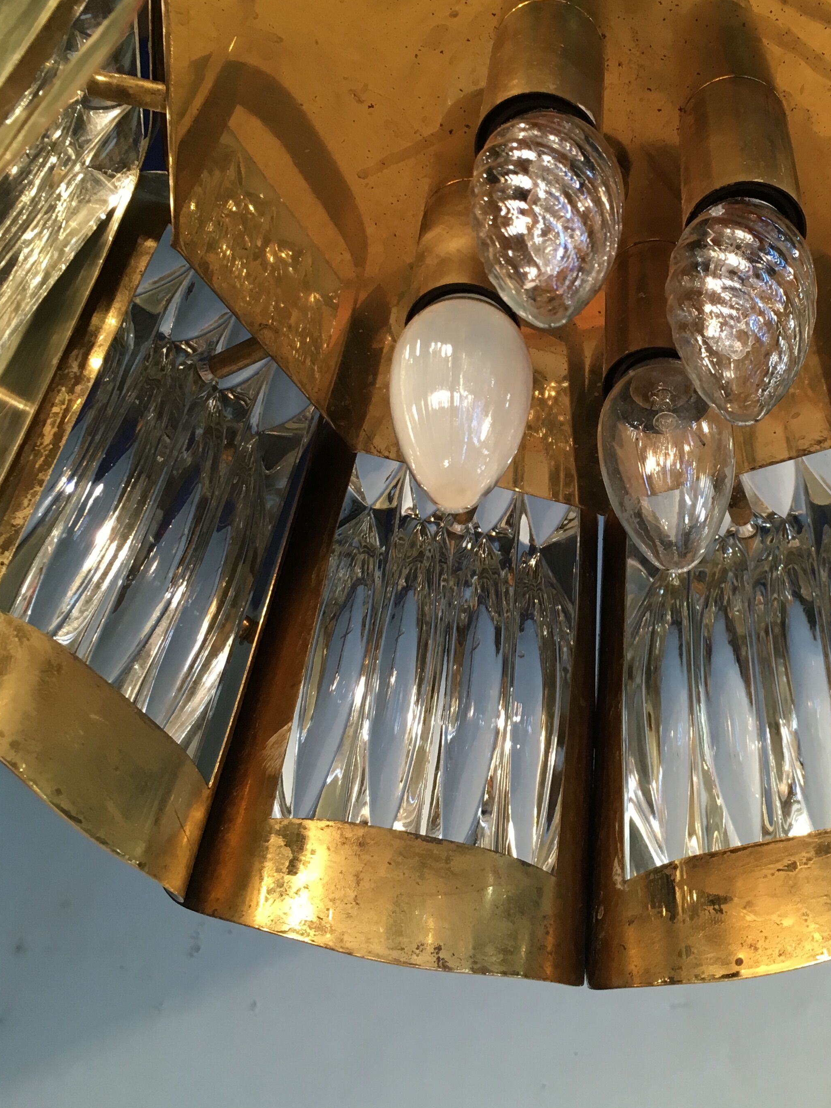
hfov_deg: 33.1
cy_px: 448
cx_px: 589
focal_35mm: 43
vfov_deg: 43.7
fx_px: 1376
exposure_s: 1/33
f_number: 2.2
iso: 100
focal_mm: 4.15
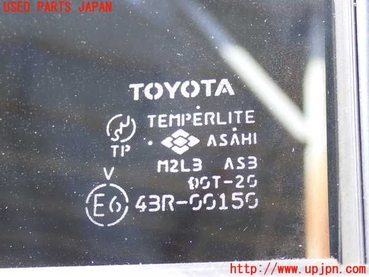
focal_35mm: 67
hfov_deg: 29.0
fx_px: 714
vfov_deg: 21.9
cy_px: 138
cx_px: 184
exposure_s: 1/125
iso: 200
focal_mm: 11.88
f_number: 3.8
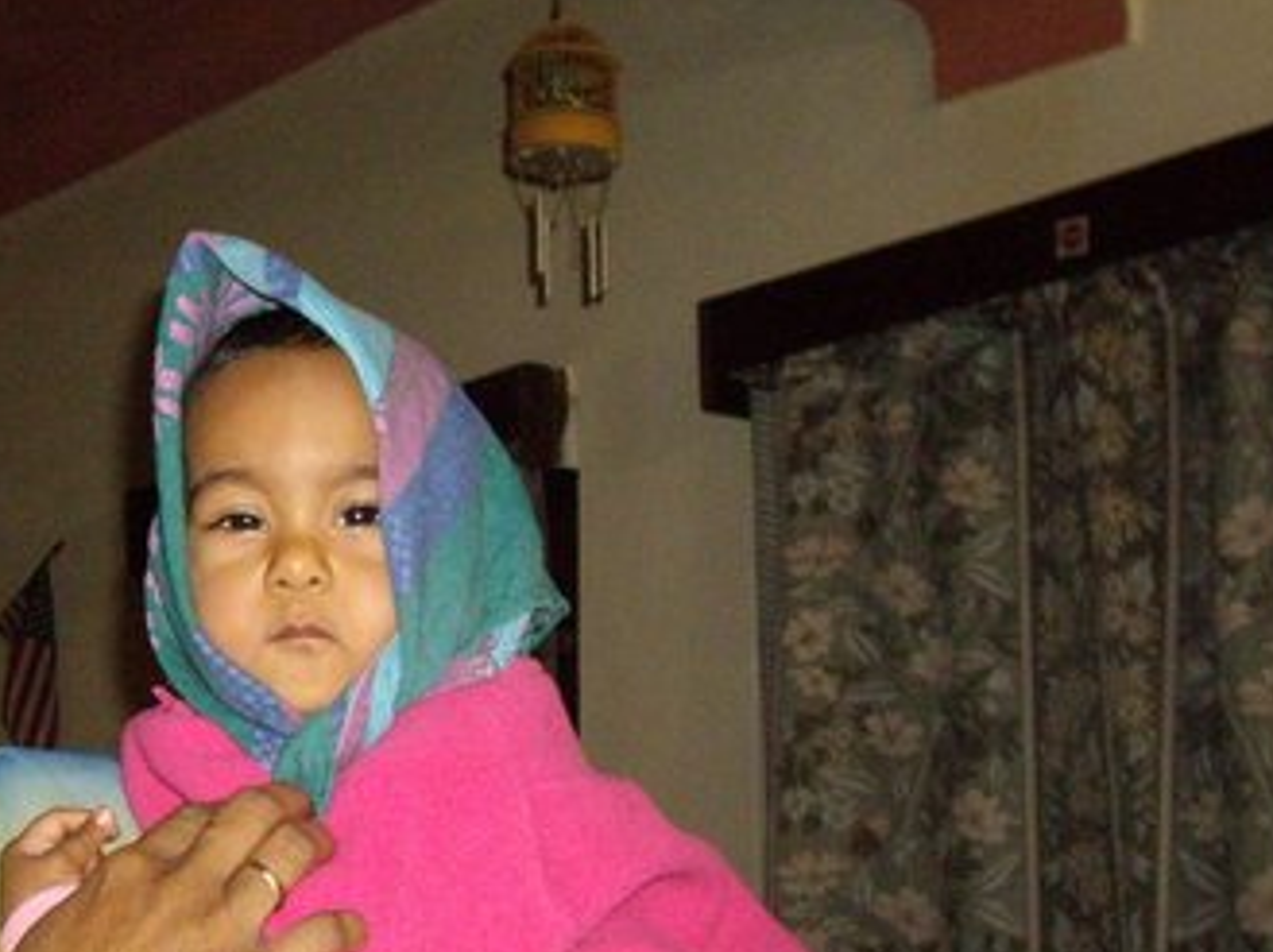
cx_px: 147
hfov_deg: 25.6
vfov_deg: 19.9
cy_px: 484
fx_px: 2718
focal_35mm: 74
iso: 400
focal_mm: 6.2
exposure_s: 1/40
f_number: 2.7
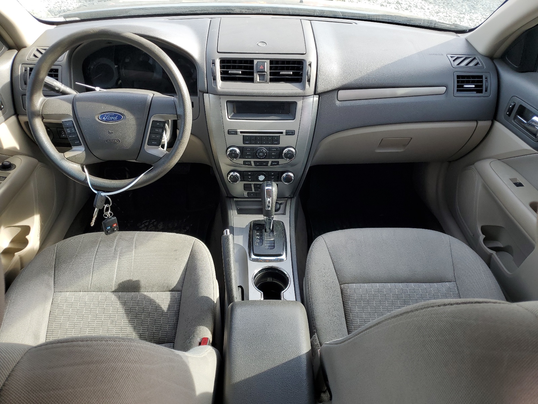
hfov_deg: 67.3
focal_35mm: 26
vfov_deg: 53.1
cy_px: 202
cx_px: 269
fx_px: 404
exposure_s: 1/256
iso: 50
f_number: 1.5
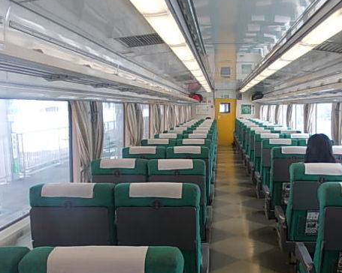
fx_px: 395
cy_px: 172
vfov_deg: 38.0
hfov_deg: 46.6
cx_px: 207
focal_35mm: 39
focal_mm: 4
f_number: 2.7
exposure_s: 1/50
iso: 80
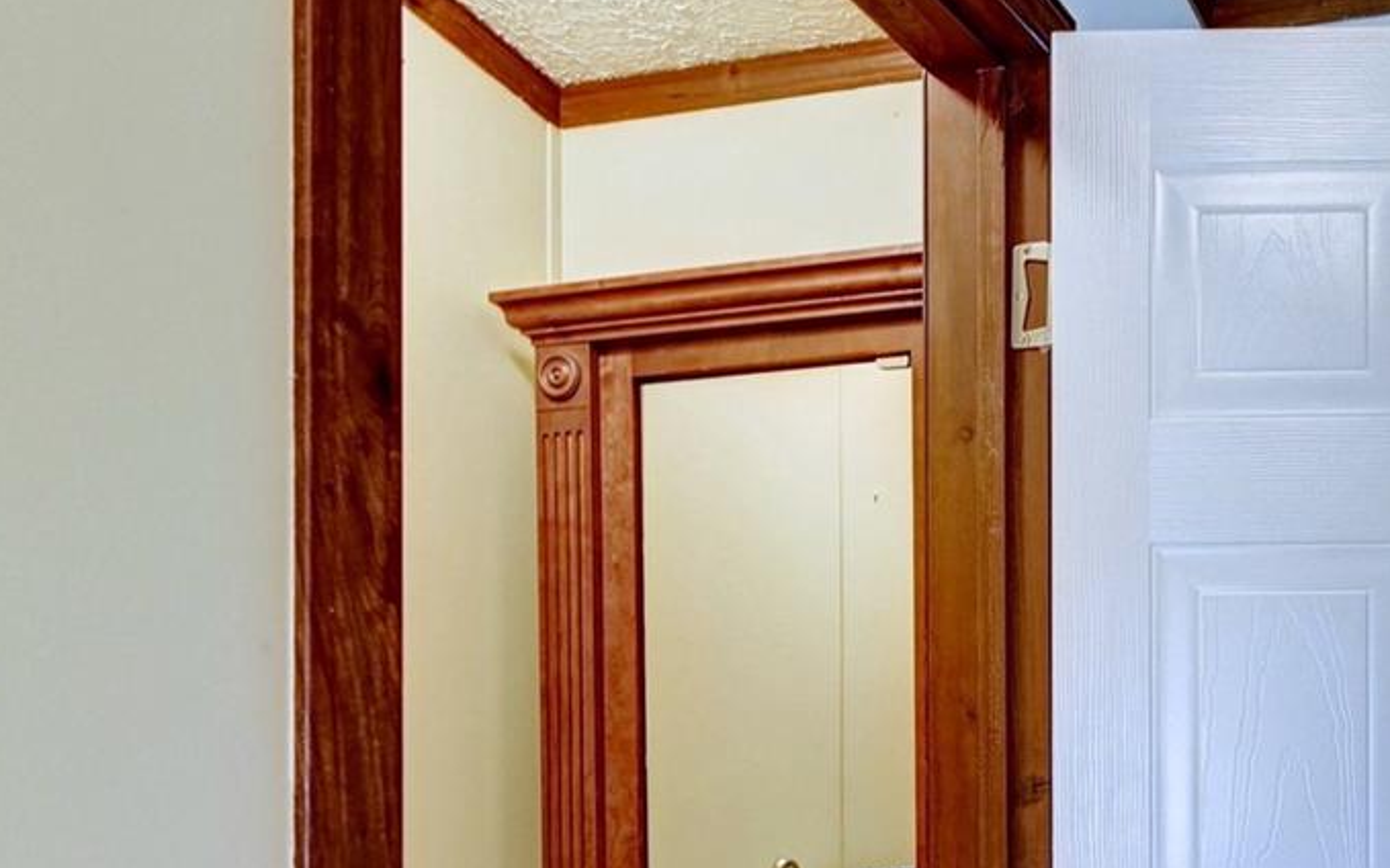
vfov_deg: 28.4
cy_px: 827
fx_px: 1629
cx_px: 1284
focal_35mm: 43
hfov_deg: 42.0
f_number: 8
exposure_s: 1/3.33
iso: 400
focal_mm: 14
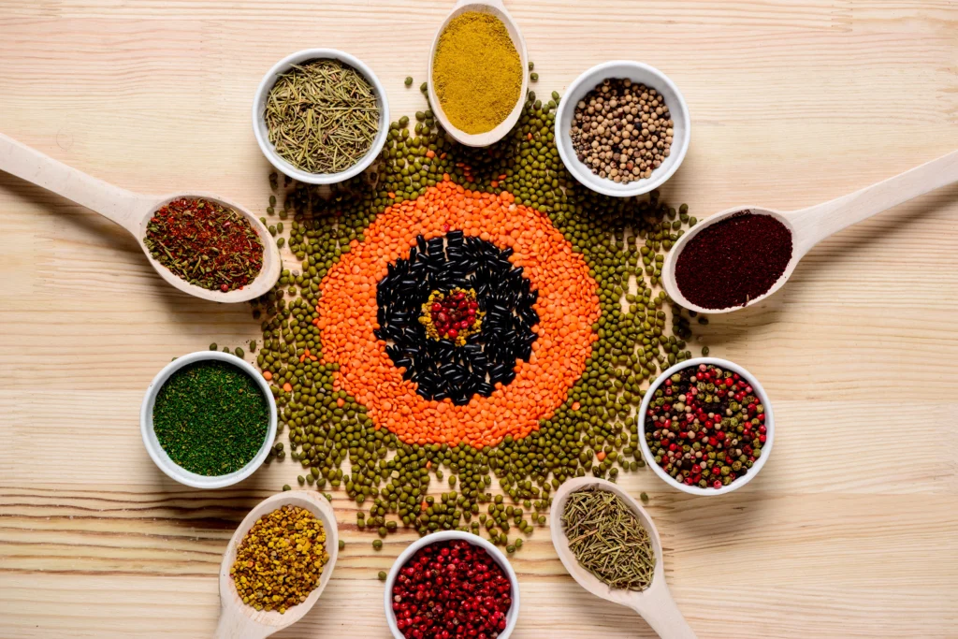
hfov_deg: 19.5
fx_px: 2794
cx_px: 479
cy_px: 320
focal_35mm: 105
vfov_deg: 13.0
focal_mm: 105
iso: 100
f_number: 8
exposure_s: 1/100
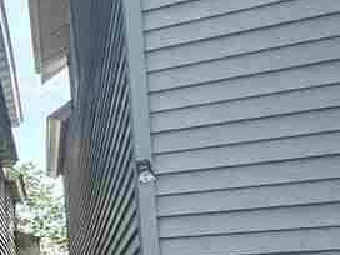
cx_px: -430
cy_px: 278
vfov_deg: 21.2
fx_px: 648
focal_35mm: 66
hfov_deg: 16.3
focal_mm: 2.22
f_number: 2.2
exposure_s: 1/924
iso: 40
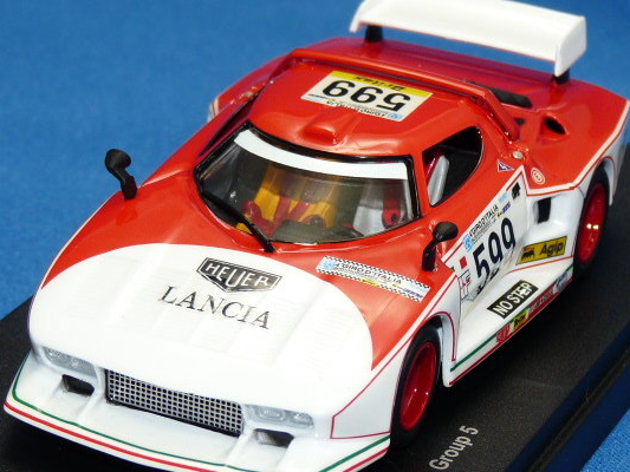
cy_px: 236
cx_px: 324
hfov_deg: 12.3
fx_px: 2931
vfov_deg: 9.2
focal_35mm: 161
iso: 100
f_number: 3.4
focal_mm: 13.3
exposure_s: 1/40
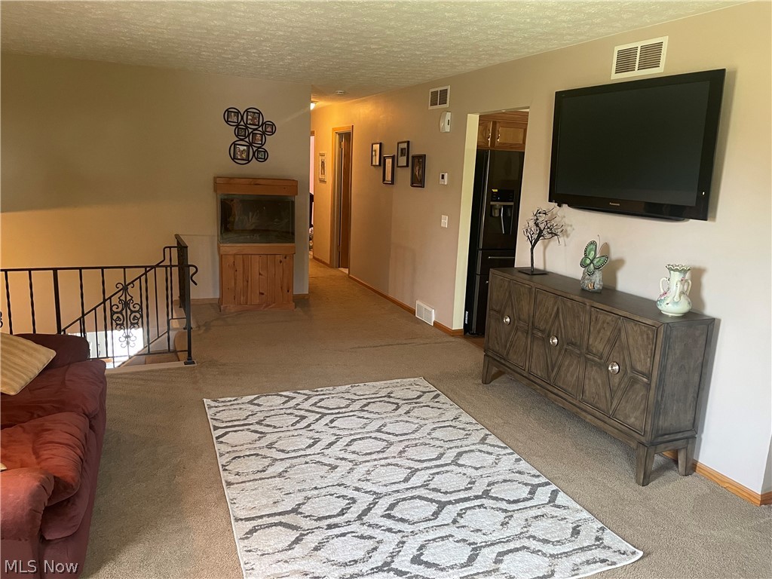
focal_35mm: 26
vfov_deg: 53.1
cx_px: 386
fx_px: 580
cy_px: 290
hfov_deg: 67.3
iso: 320
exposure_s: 1/60
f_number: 1.6
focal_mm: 4.2
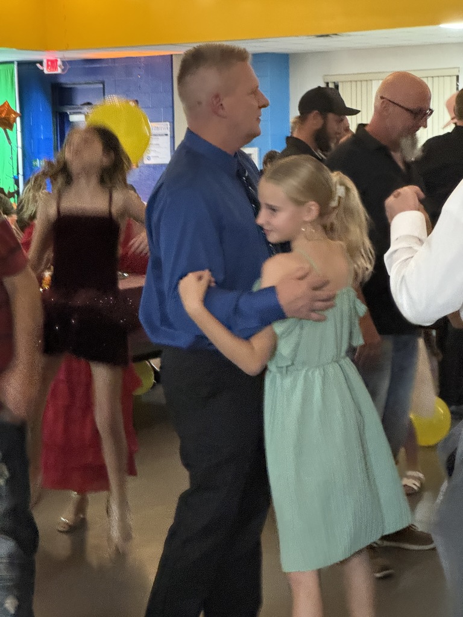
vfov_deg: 25.3
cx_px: 232
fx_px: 1373
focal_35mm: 77
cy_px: 308
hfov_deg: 19.1
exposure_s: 1/24
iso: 1600
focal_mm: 9
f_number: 2.8
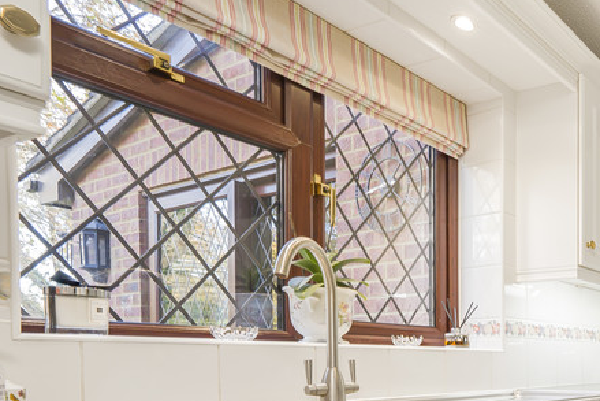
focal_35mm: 28
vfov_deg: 42.0
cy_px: 374
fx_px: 467
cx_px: 698
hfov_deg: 44.3
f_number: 9
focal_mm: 12
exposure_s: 1/6
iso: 320
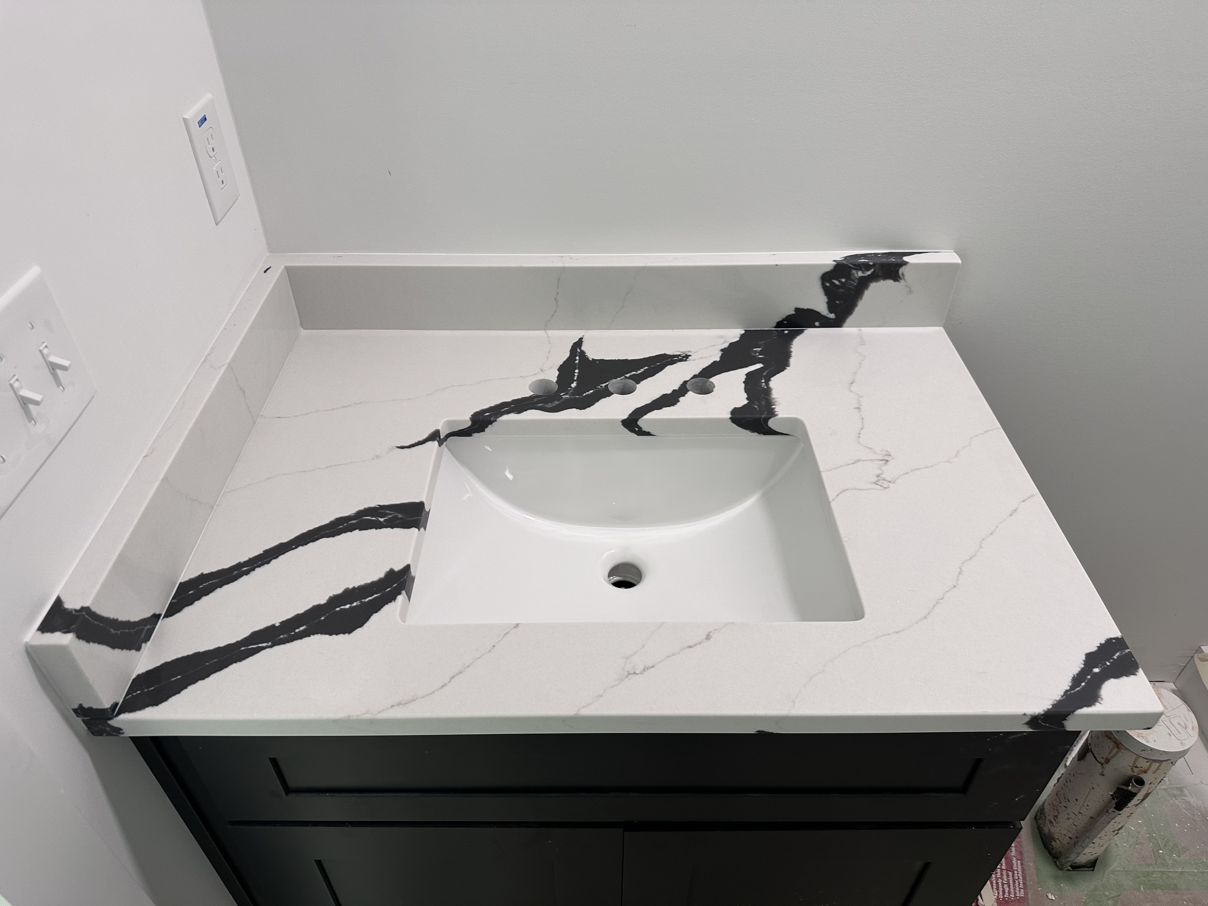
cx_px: 604
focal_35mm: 24
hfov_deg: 71.6
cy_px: 453
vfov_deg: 56.8
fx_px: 838
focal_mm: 6.86
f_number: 1.78
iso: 125
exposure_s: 1/60
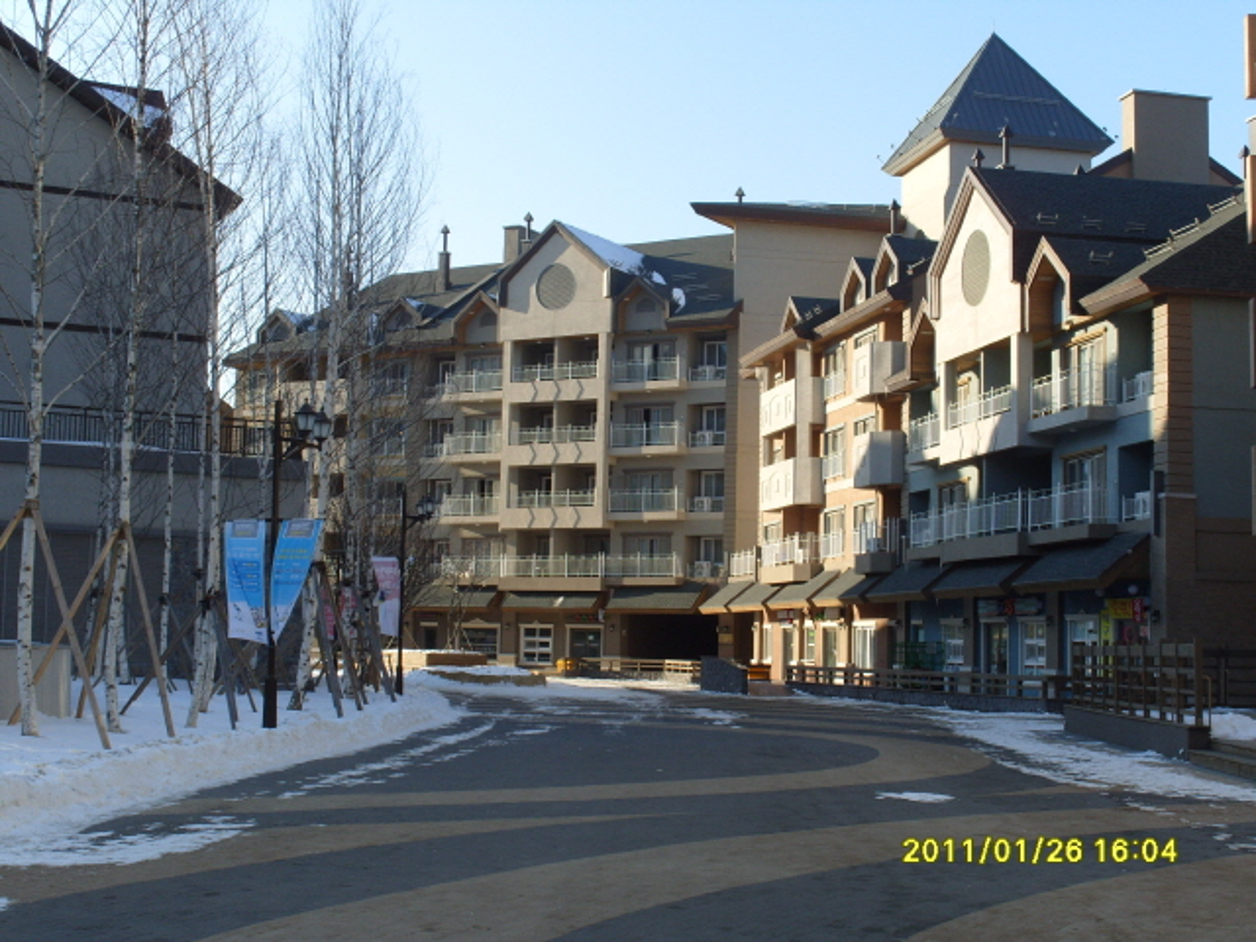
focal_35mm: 50
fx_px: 1814
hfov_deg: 38.2
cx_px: 628
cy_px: 471
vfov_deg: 29.1
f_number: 5.2
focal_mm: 11.1
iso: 80
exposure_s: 1/250
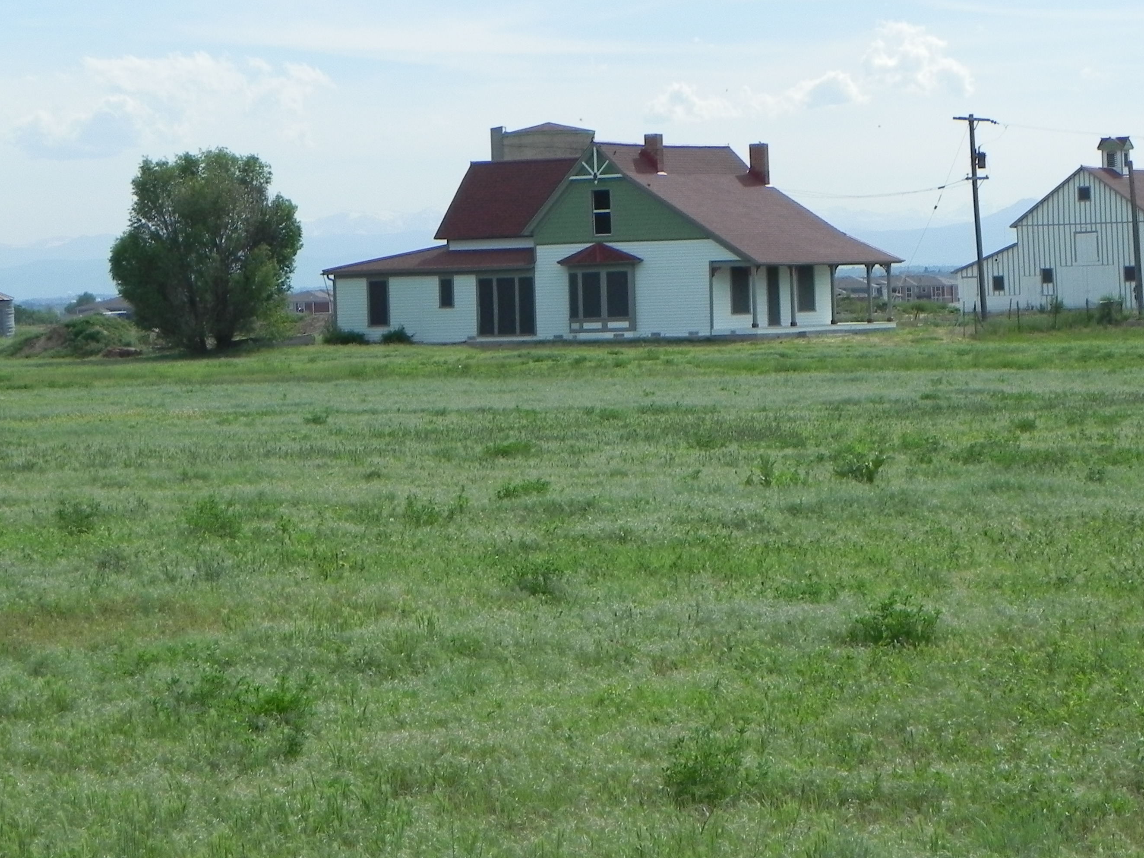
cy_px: 391
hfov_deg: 16.8
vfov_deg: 12.7
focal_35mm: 117
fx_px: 3867
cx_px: 615
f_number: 7.1
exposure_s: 1/470
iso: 160
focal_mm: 15.1
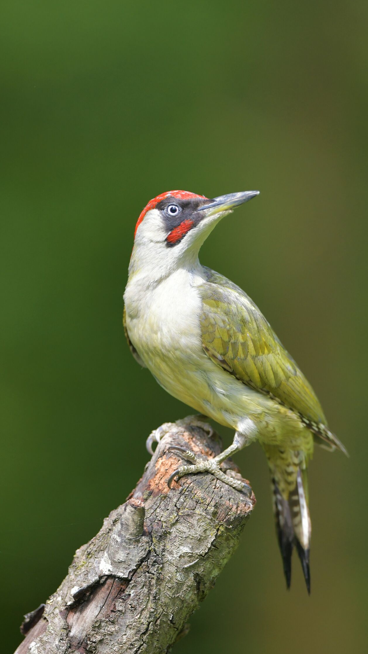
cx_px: 206
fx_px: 7789
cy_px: 335
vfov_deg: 4.8
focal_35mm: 449
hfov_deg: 2.7
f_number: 3.2
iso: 800
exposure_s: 1/2500
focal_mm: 400
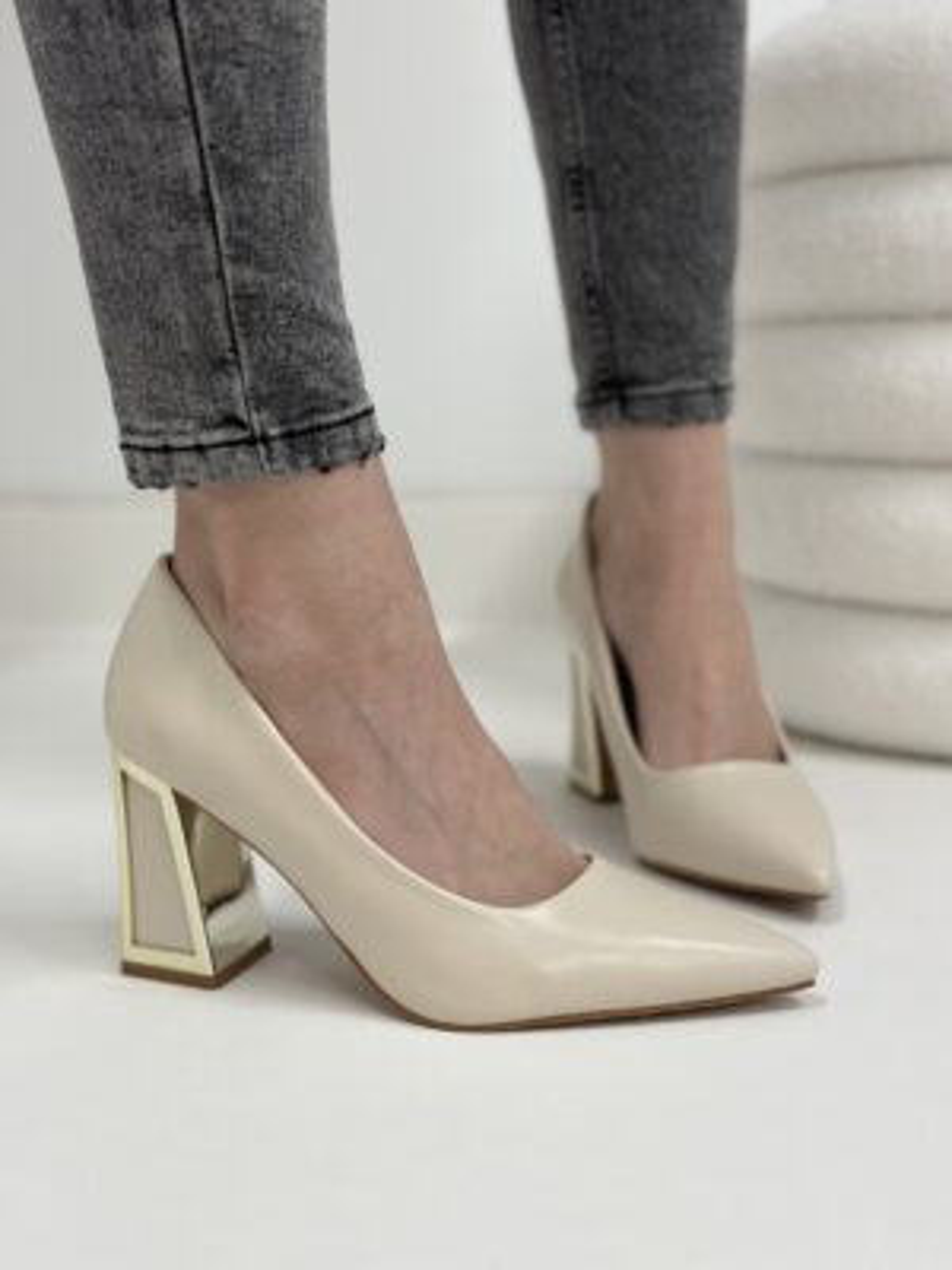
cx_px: 476
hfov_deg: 30.3
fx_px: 1760
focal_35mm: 48
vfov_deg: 39.7
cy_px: 635
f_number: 1.78
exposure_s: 1/100
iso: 125
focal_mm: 6.86
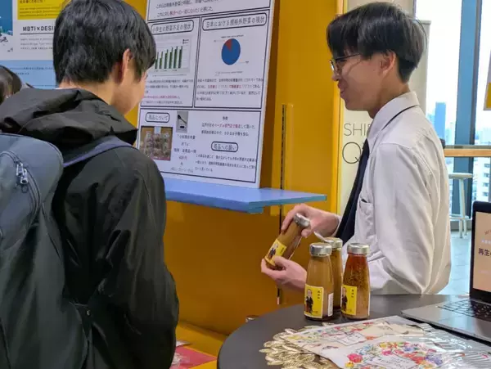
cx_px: 246
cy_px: 184
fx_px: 724
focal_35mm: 51
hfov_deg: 37.5
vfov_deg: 28.6
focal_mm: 5.43
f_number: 1.89
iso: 100
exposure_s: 1/100
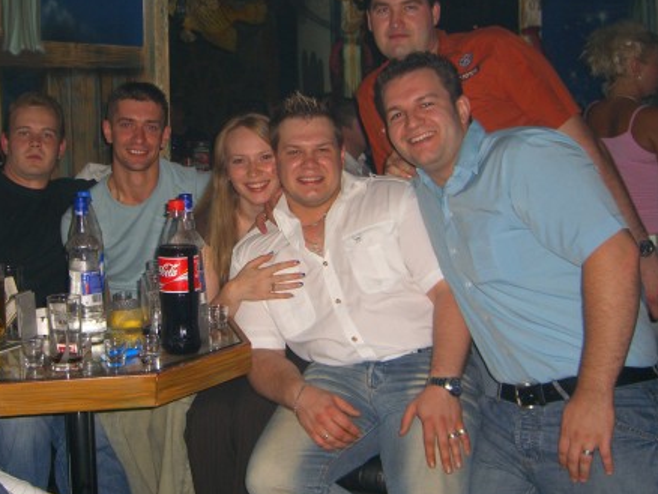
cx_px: 251
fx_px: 989
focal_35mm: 52
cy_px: 200
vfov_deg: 28.0
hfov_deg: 36.6
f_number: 2.8
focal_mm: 7.9
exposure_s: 1/60
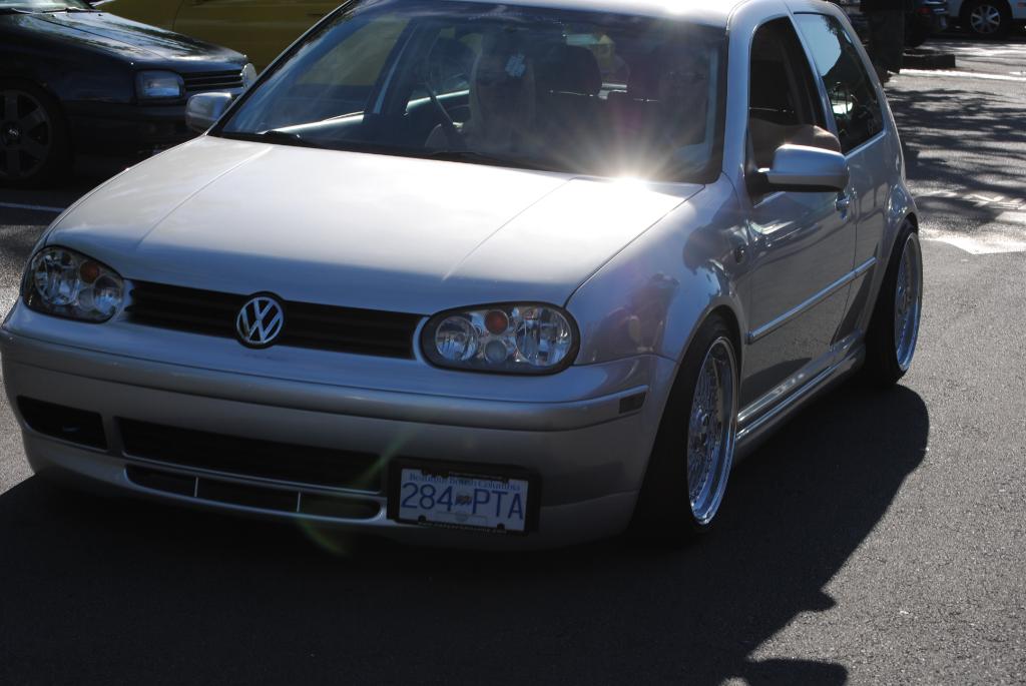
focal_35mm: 82
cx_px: 513
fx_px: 2354
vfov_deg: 16.6
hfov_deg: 24.6
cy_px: 343
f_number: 8
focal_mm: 55
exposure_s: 1/250
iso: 100
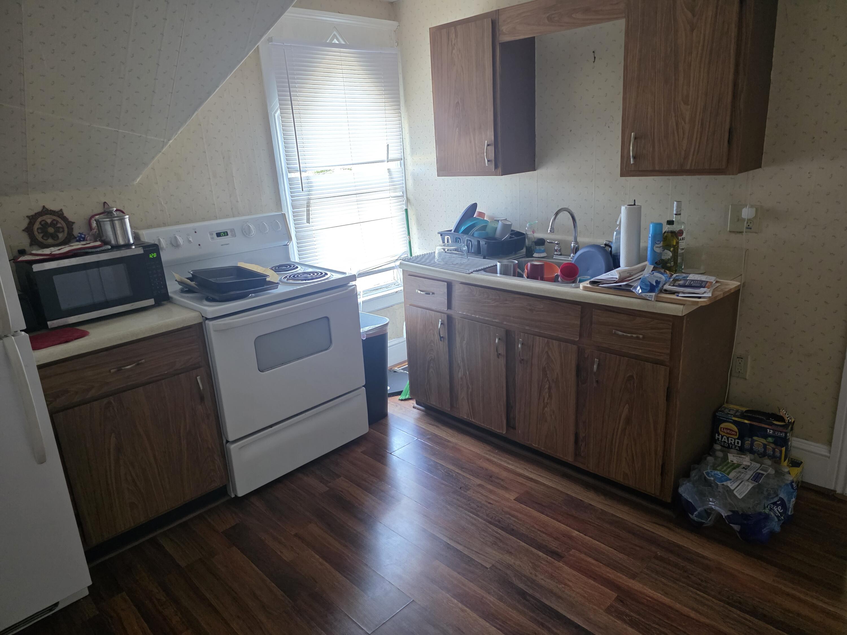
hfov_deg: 73.9
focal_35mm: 23
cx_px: 424
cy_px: 318
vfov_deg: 58.9
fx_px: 563
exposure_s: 1/120
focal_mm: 6.3
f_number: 1.7
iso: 800
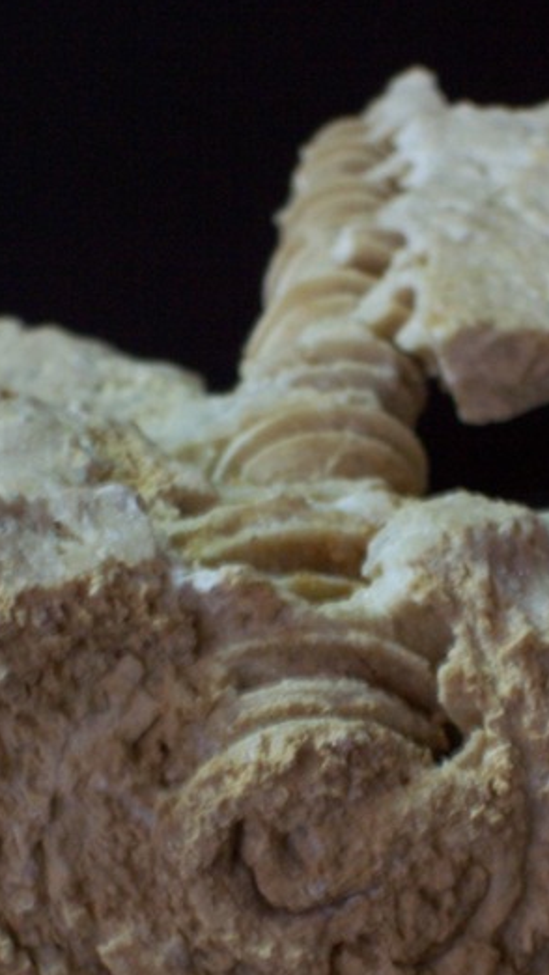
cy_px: 563
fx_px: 3801
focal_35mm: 147
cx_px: 353
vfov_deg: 14.6
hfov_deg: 8.3
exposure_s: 1/8
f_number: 4.6
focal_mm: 16.8
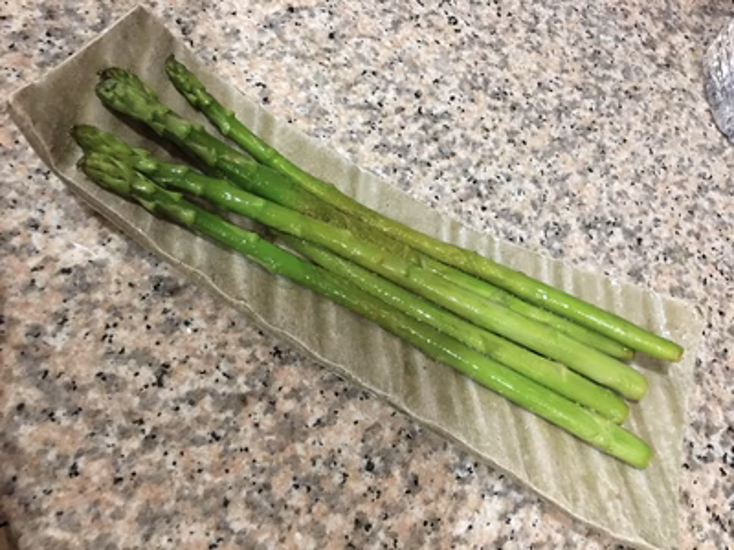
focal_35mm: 29
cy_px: 275
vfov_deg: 48.2
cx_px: 367
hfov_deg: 61.7
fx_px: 615
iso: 100
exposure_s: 1/8
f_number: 2.2
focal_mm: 4.15
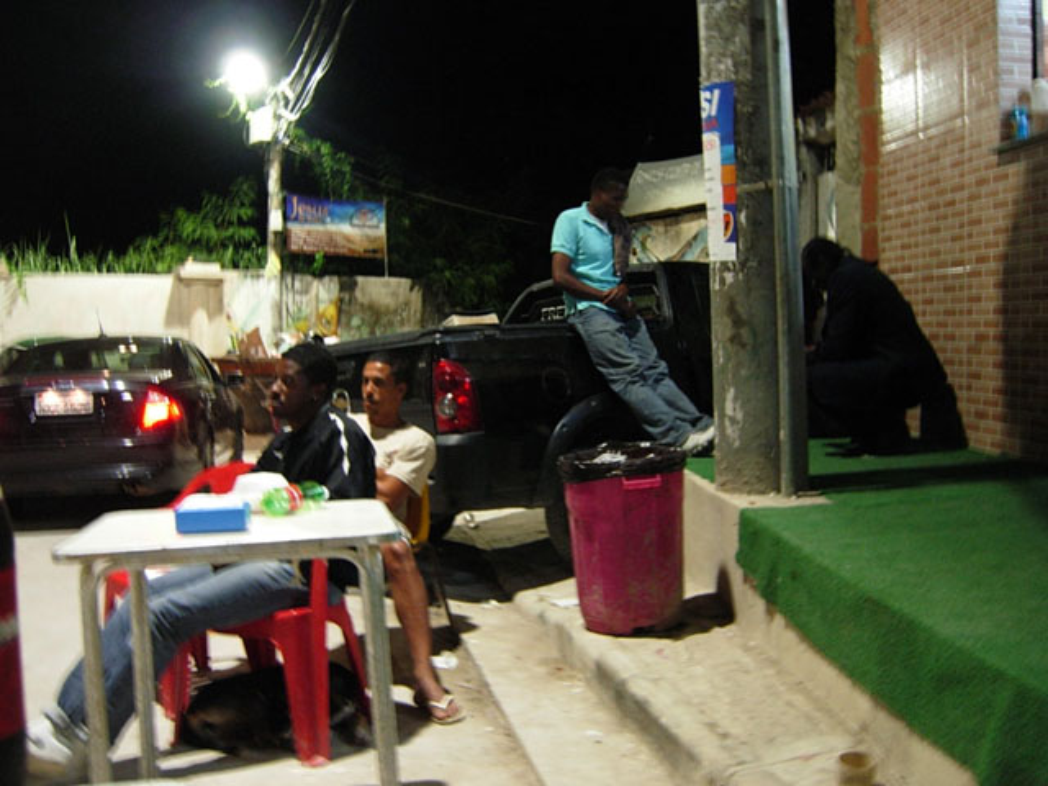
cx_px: 524
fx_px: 1090
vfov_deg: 39.7
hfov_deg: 51.4
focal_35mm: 36
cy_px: 393
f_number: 2.7
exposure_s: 1/3
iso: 200
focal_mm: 7.5
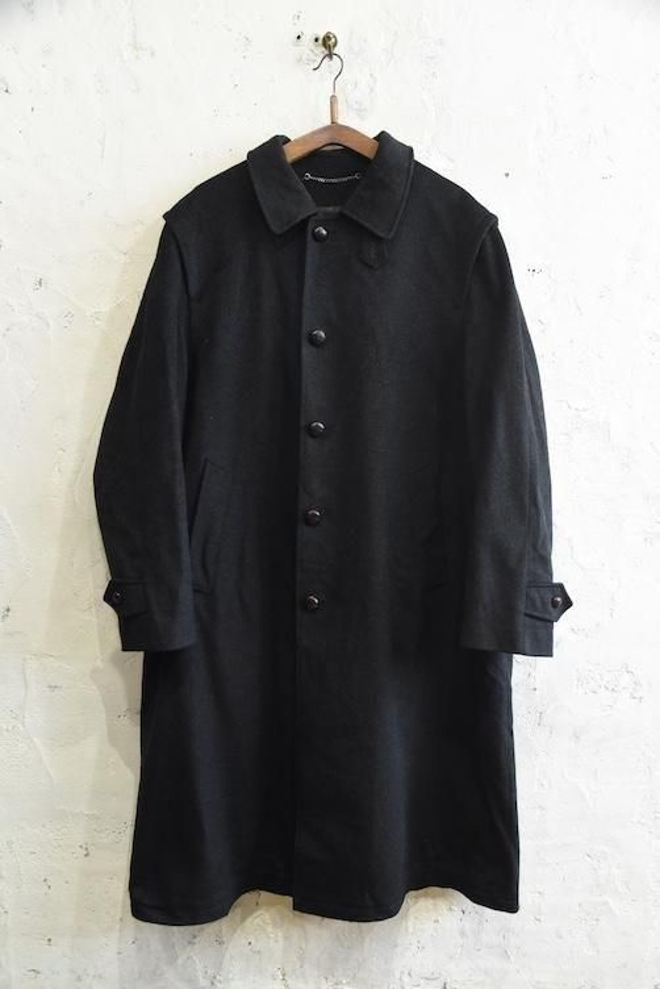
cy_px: 494
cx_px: 330
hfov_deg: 42.4
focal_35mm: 31
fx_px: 852
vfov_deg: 60.3
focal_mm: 31
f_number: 6.3
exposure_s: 1/80
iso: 3200
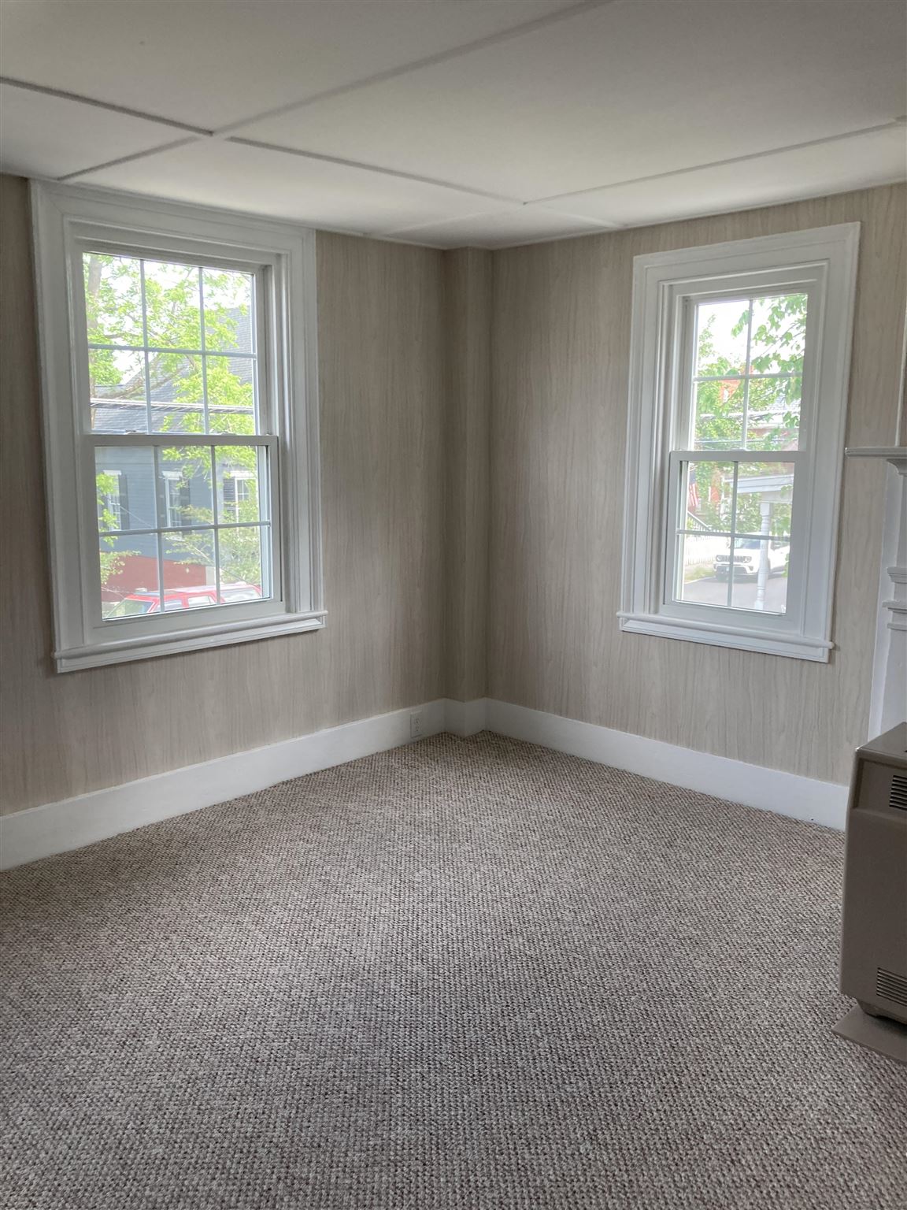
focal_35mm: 28
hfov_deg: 49.7
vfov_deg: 63.4
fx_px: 978
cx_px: 454
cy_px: 605
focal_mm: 3.99
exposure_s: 1/121
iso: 64
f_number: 1.8
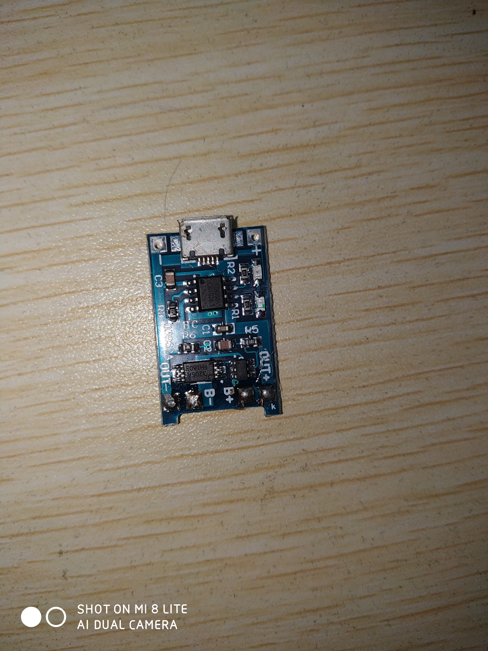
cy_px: 326
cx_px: 244
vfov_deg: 71.6
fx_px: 451
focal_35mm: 24
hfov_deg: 56.8
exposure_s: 1/149
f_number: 1.9
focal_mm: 3.94
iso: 100
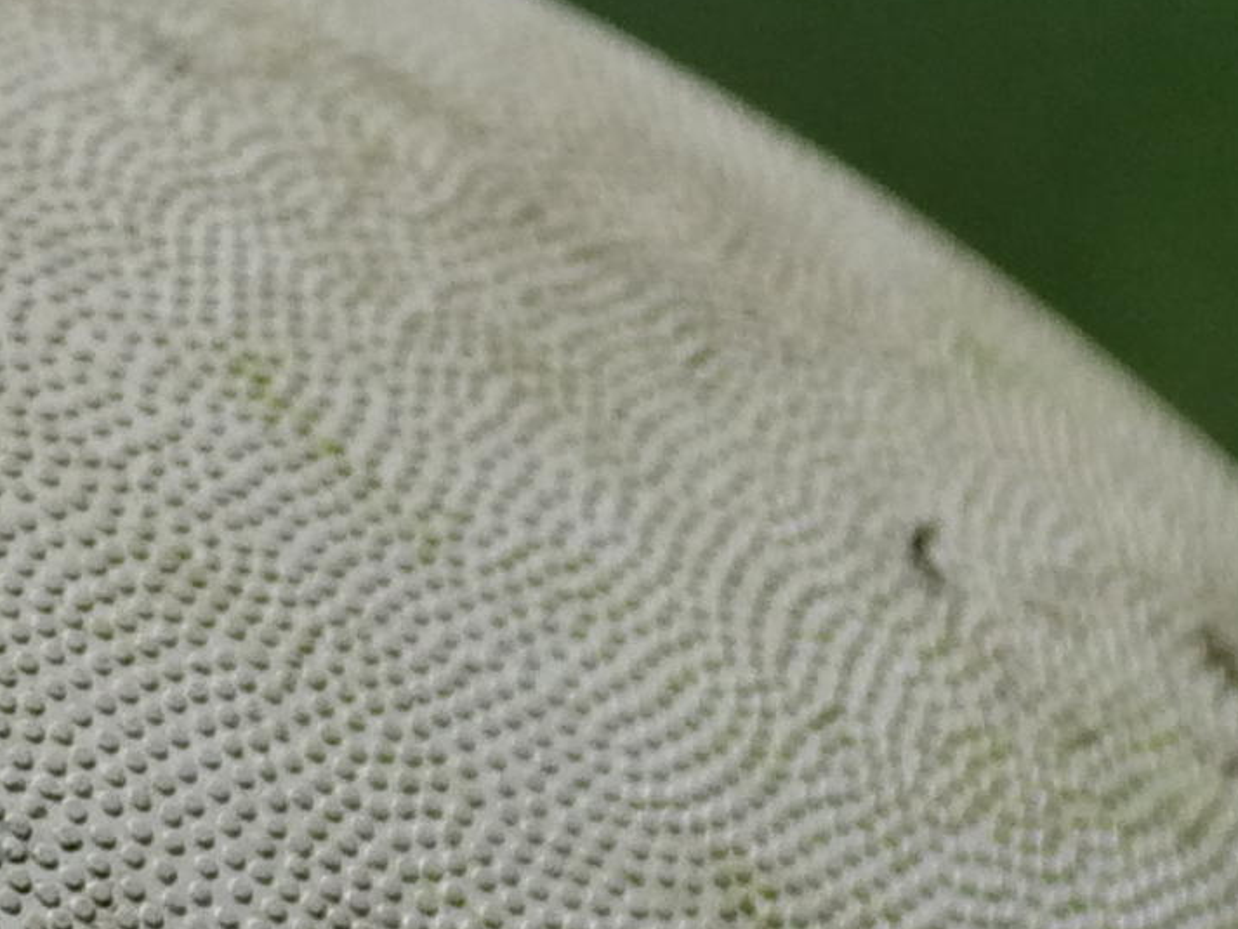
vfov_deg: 3.0
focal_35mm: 491
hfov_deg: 4.0
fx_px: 17563
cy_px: 926
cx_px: -1175
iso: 400
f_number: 2.8
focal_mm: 35
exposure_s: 1/80
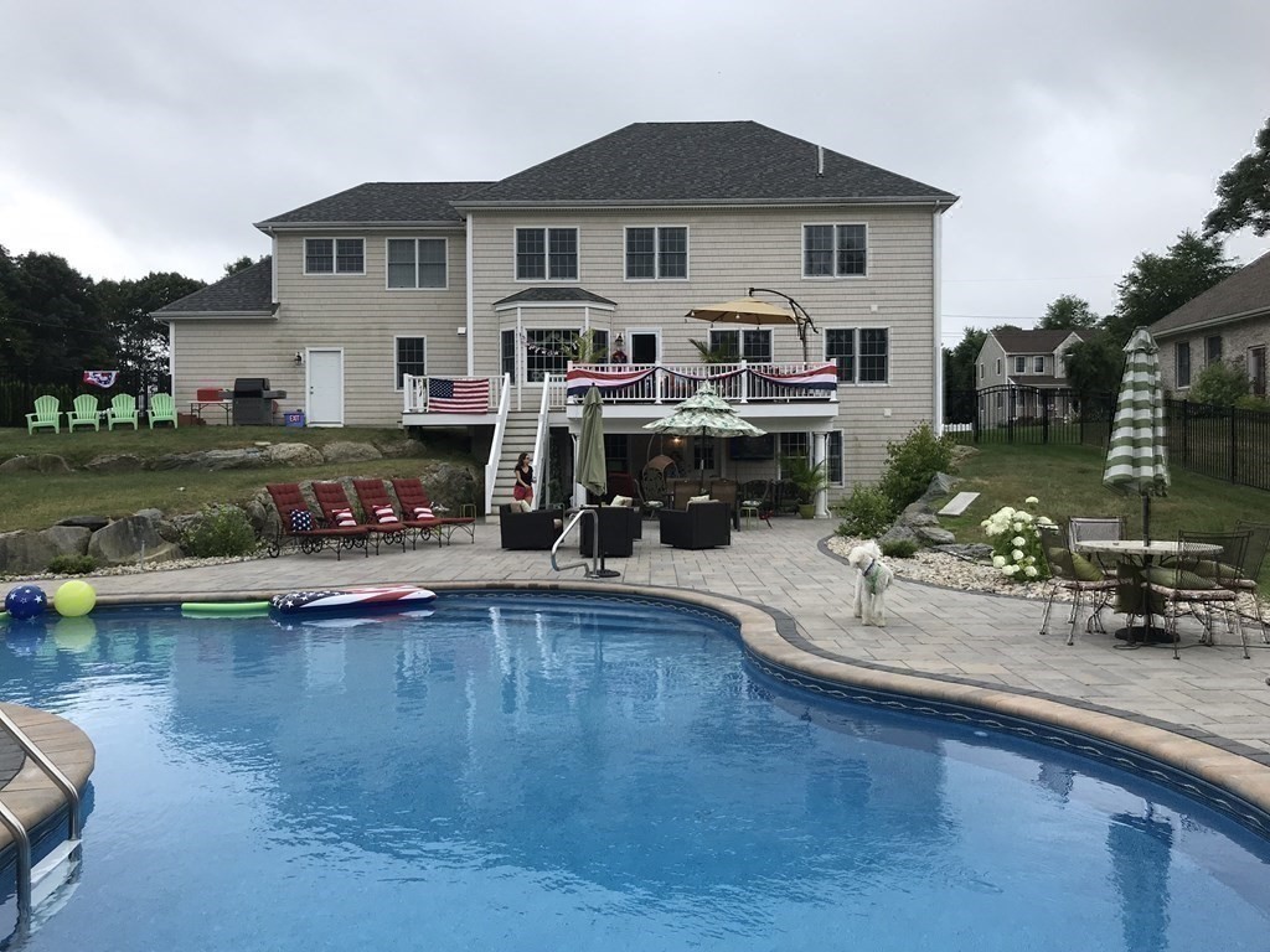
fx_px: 1027
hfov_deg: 63.4
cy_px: 476
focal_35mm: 28
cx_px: 635
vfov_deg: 49.7
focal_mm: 3.99
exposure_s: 1/1244
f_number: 1.8
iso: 20
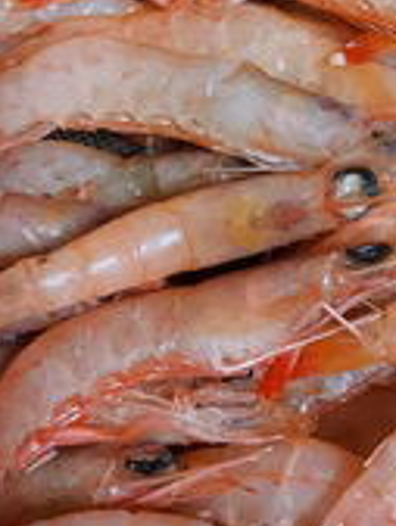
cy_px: 72
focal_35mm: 59
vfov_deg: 31.4
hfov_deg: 24.5
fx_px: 899
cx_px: 315
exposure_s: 1/50
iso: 400
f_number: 2
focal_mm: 4.6
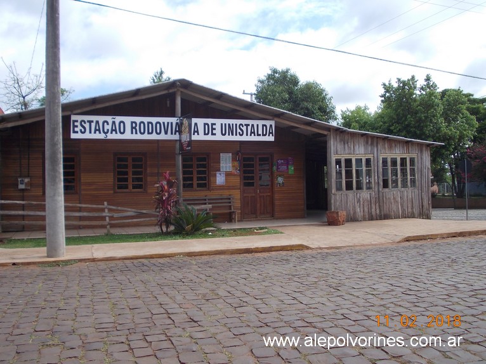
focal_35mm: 38
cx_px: 243
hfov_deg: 49.0
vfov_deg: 37.7
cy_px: 182
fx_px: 533
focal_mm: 5.3
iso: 80
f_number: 6.2
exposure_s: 1/160
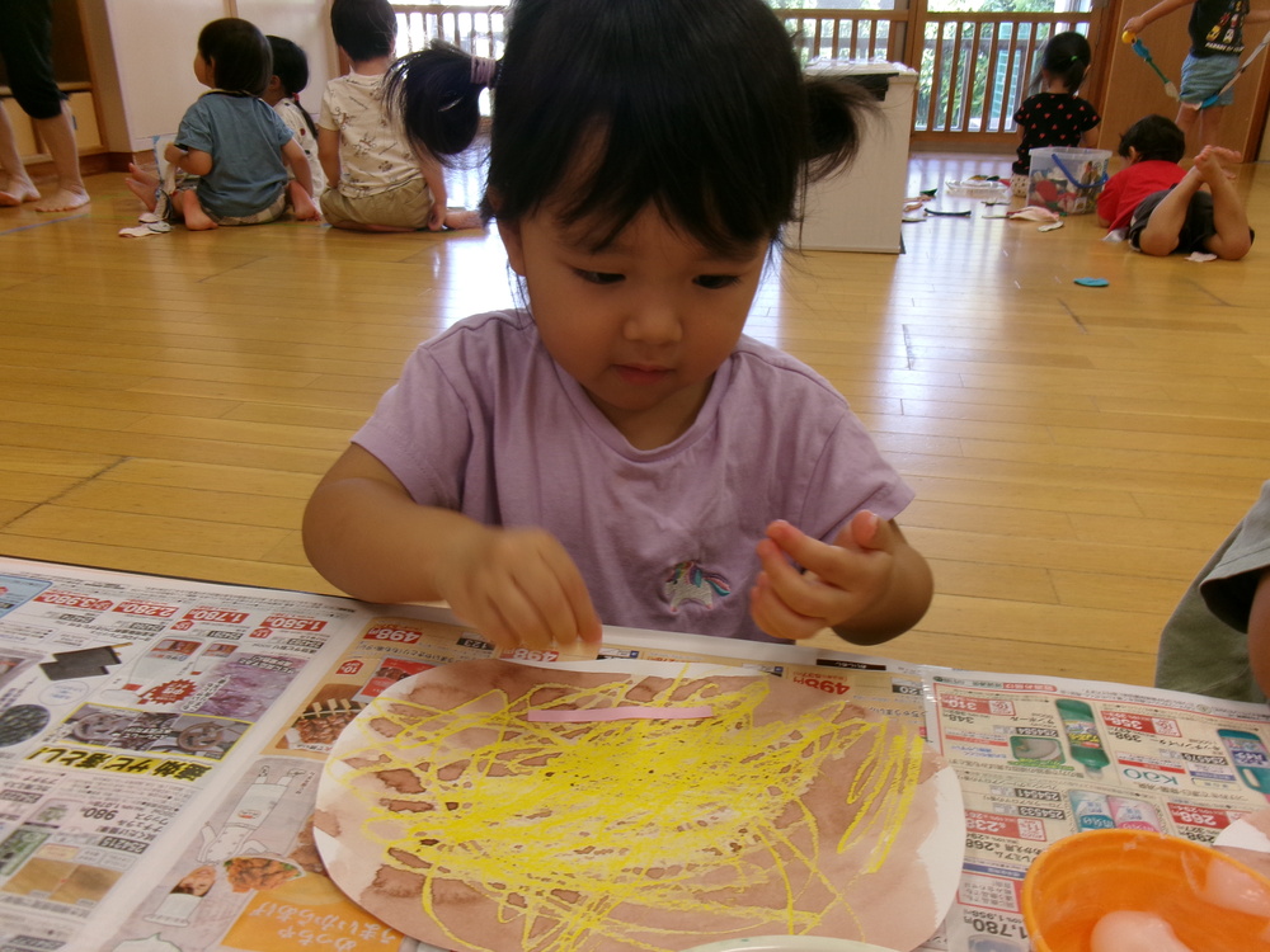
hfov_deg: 63.4
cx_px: 635
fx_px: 1027
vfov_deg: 49.7
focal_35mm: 28
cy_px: 476
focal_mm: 5.1
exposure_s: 1/34
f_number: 3.9
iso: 109
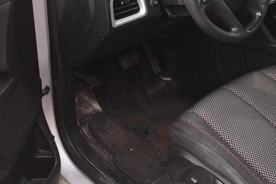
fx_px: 406
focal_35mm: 53
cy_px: 32
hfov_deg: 36.9
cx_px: 196
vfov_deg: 25.0
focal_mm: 4.15
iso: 32
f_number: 2.2
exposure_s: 1/169
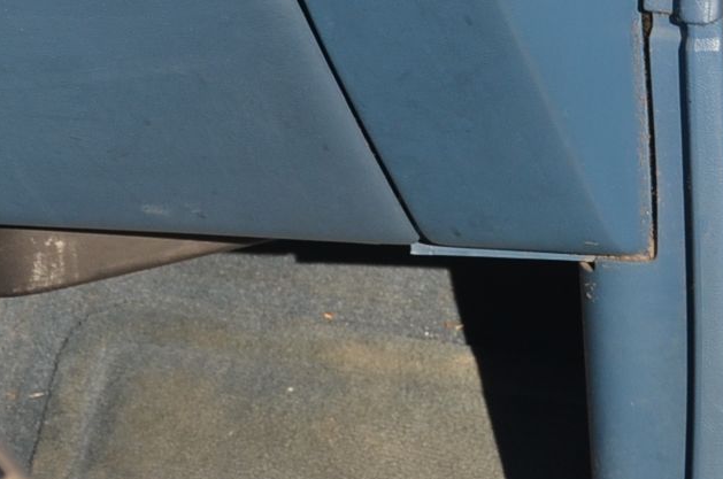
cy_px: 276
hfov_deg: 8.5
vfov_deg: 5.8
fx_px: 4711
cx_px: 1137
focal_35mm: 235
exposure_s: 1/125
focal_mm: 40
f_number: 5.6
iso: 250
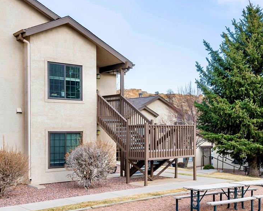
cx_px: 210
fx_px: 381
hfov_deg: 36.8
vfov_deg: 30.7
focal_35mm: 49
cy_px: 136
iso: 64
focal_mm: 24
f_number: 11
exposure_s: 1/40
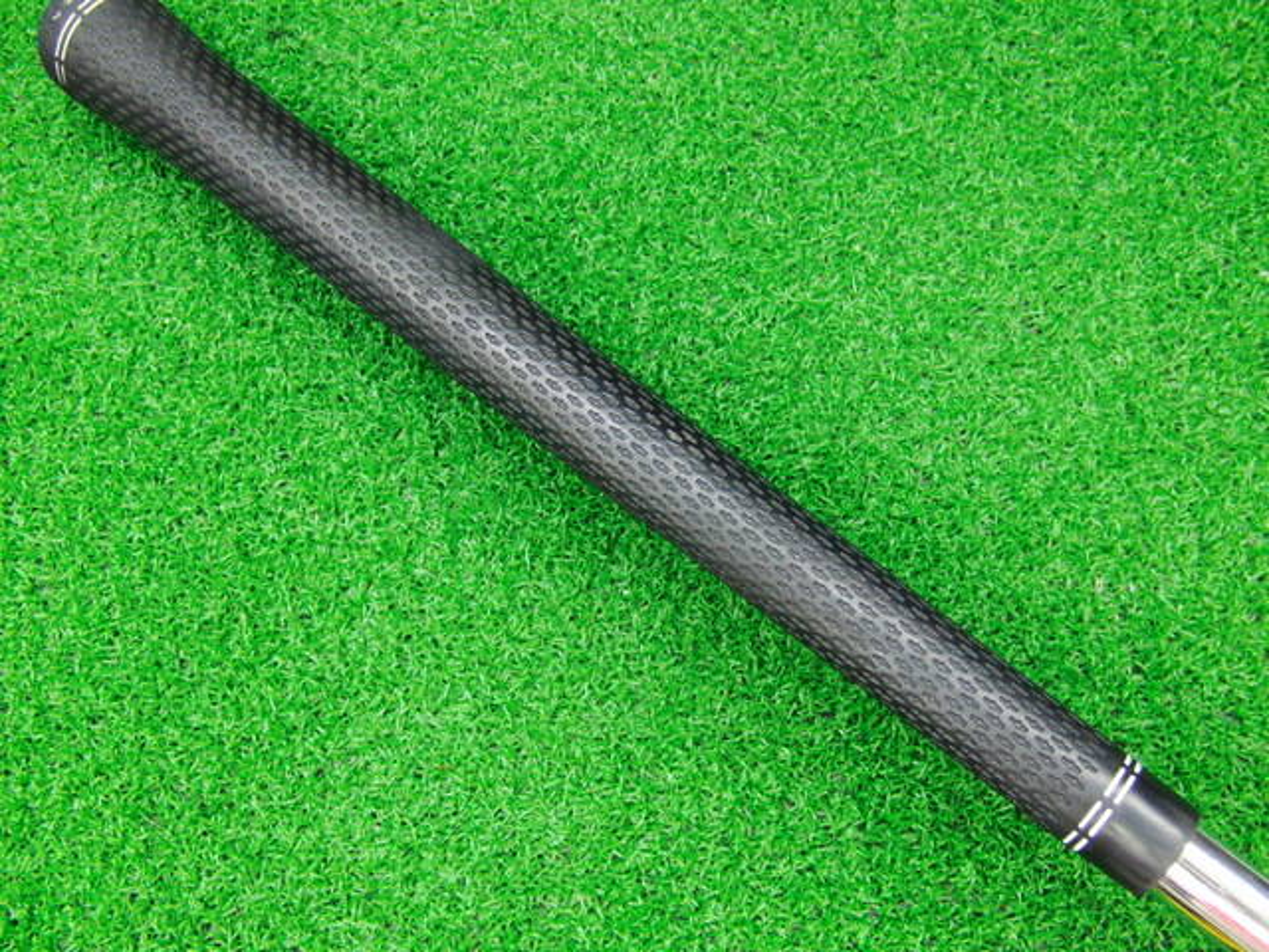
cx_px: 634
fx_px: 1356
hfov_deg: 50.1
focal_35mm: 37
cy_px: 476
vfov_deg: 38.7
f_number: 3.6
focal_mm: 6.42
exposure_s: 1/20
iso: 400
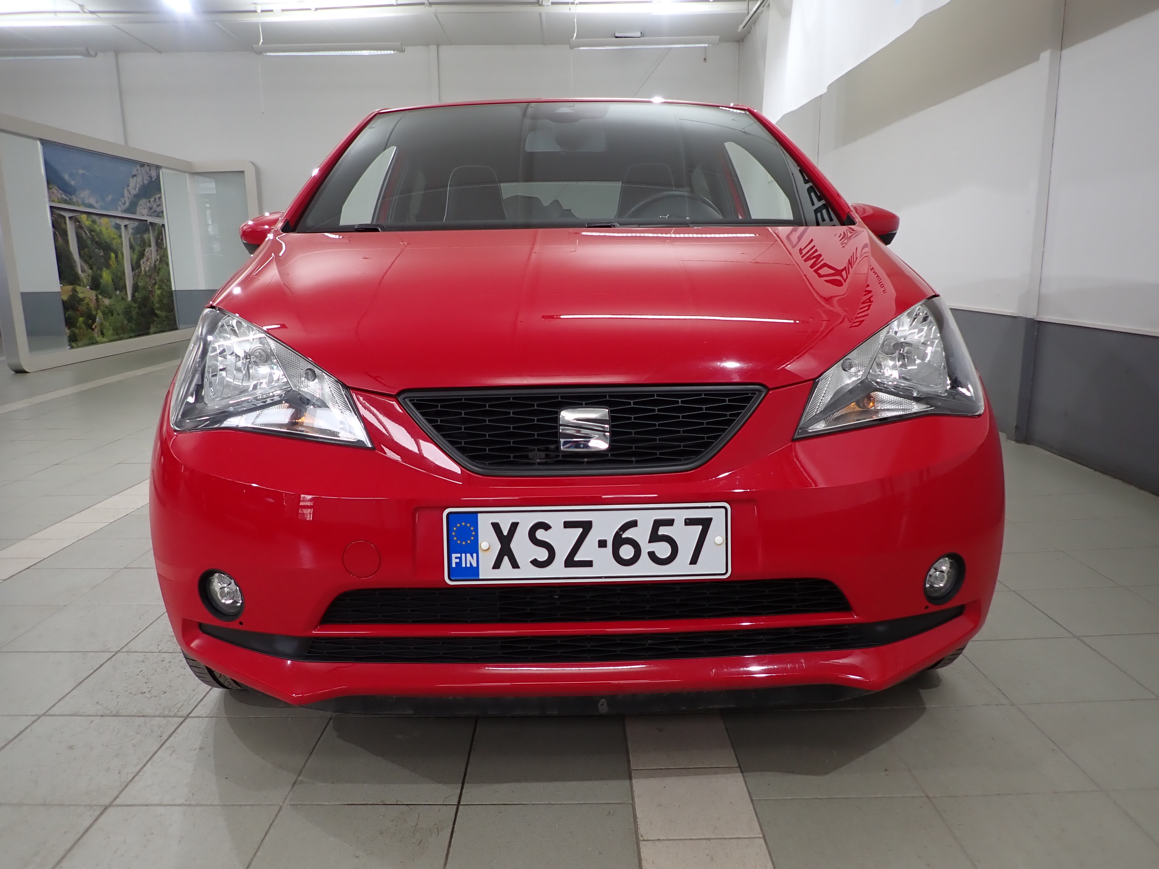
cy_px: 434
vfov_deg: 54.9
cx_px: 580
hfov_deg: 69.4
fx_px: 837
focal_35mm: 25
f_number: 2
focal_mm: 4.5
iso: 125
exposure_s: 1/60
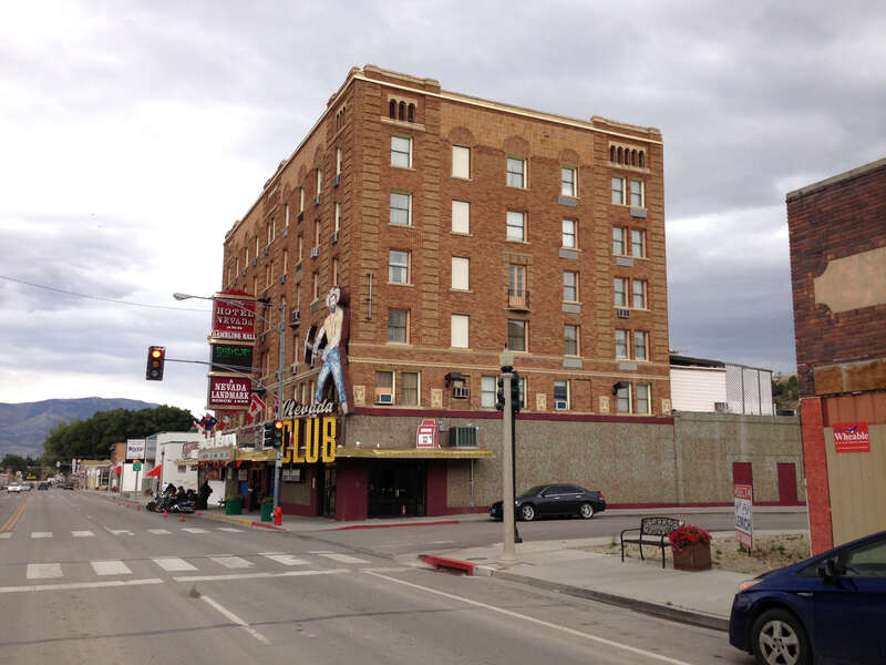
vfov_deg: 42.9
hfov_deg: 55.4
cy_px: 332
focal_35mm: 33
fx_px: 845
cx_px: 443
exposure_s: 1/678
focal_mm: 4.13
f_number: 2.4
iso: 50
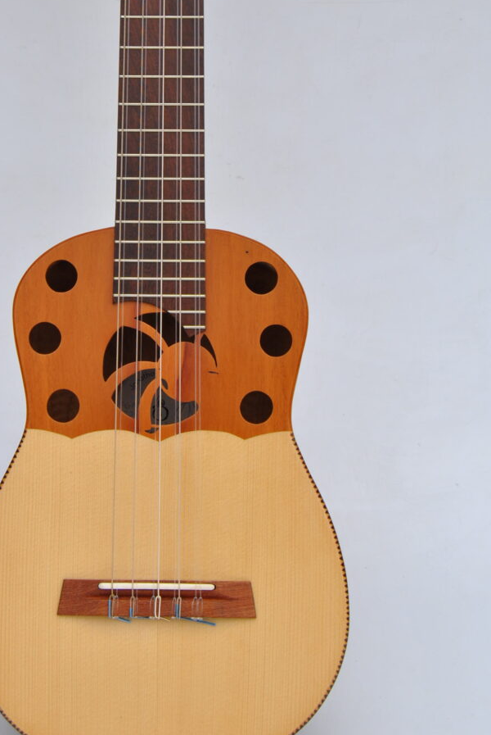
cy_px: 162
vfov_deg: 23.1
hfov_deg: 15.7
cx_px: 164
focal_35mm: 87
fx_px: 1776
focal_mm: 34
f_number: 8
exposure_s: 1/250
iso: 100
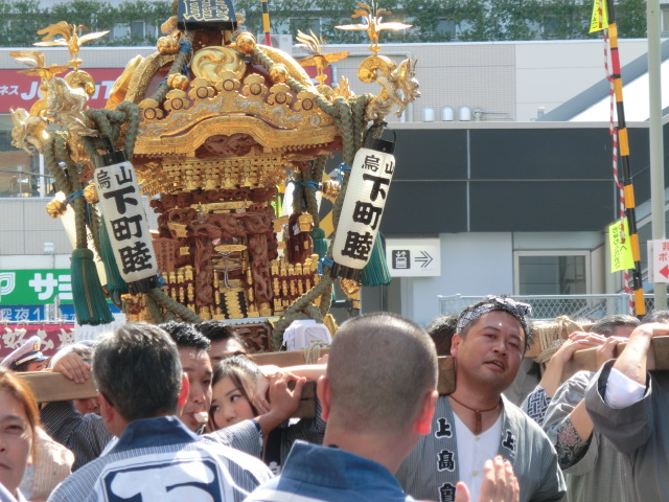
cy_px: 251
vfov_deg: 8.2
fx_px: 3479
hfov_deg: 11.0
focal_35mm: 180
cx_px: 334
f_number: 5.7
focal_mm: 31.9
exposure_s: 1/125
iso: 100
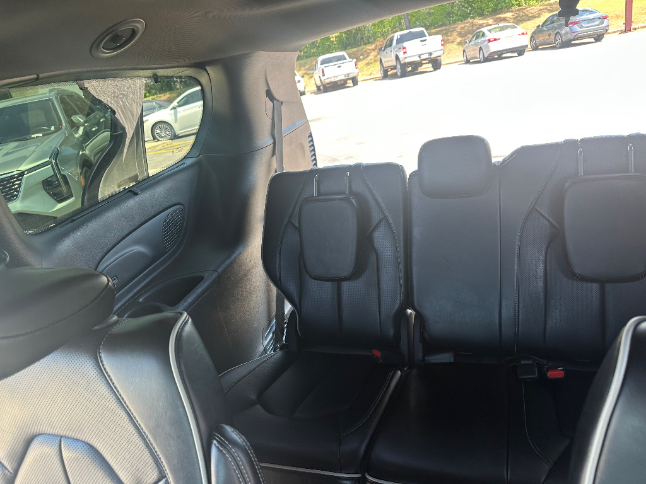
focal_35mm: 24
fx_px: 448
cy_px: 242
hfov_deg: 71.6
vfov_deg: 56.8
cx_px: 323
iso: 64
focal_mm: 6.86
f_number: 1.78
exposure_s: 1/131
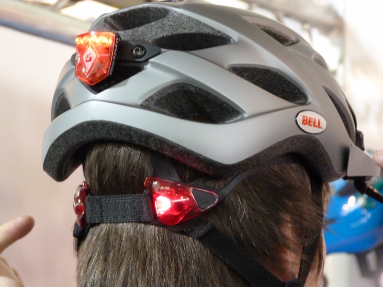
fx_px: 1538
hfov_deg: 14.2
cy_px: 144
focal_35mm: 139
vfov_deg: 10.7
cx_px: 192
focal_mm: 25
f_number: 3.6
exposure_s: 1/40
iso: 800
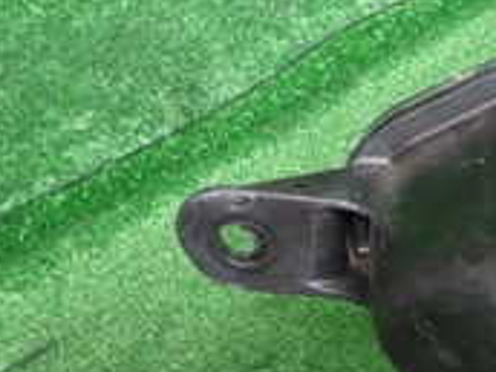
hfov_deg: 18.8
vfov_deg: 16.5
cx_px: 819
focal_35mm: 87
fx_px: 1247
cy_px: 389
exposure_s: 1/60
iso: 125
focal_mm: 4.5
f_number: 2
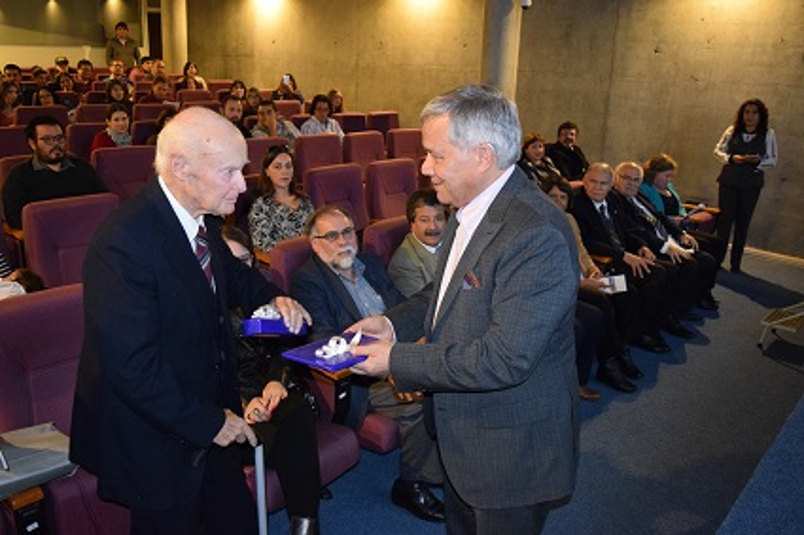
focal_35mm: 30
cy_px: 268
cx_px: 402
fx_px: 670
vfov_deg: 43.6
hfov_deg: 61.9
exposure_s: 1/60
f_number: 3.8
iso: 3200
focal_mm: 20
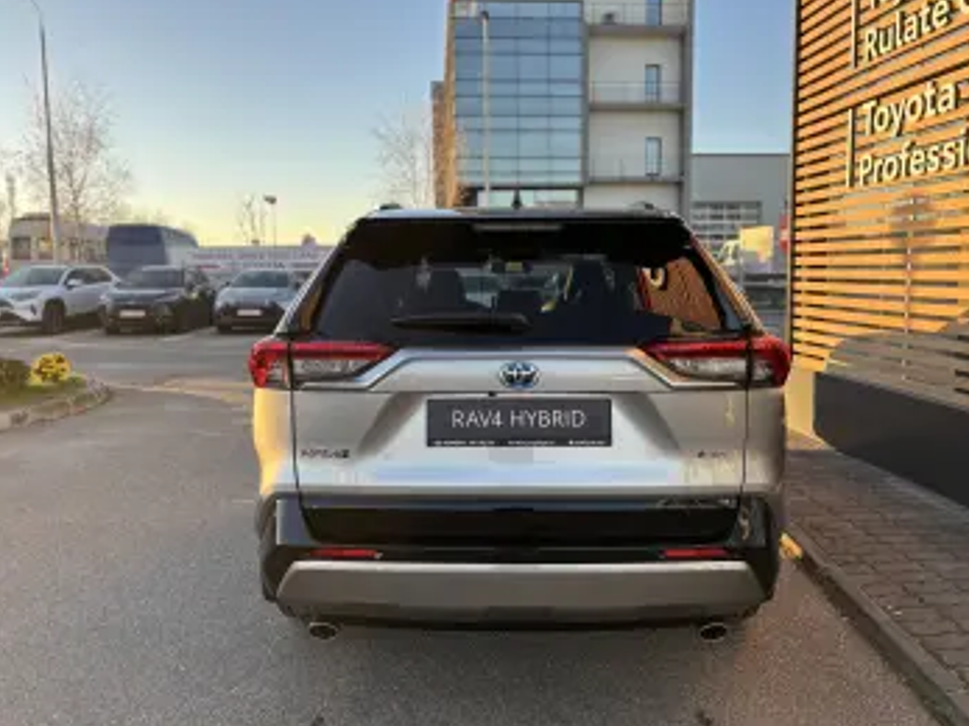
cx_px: 500
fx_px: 756
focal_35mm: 27
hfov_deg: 65.3
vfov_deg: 51.3
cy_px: 357
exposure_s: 1/539
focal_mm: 5.96
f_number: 1.6
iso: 50
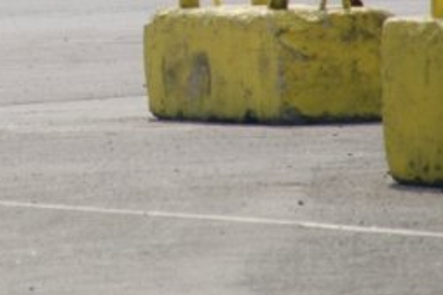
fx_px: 9284
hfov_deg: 2.7
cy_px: -75
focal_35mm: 755
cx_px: 44
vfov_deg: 1.8
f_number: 6.3
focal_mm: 200
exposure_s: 1/1000
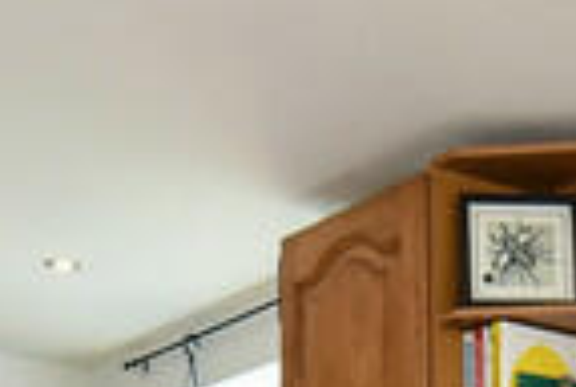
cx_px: 479
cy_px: 790
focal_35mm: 100
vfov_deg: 12.1
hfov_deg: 20.1
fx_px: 1603
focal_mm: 14
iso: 400
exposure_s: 1/15
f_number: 8
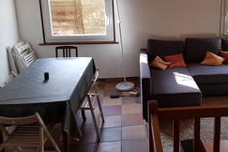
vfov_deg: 33.0
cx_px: 165
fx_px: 253
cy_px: 45
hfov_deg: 47.0
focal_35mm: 40
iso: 50
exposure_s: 1/60
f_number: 1.7
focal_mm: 4.2
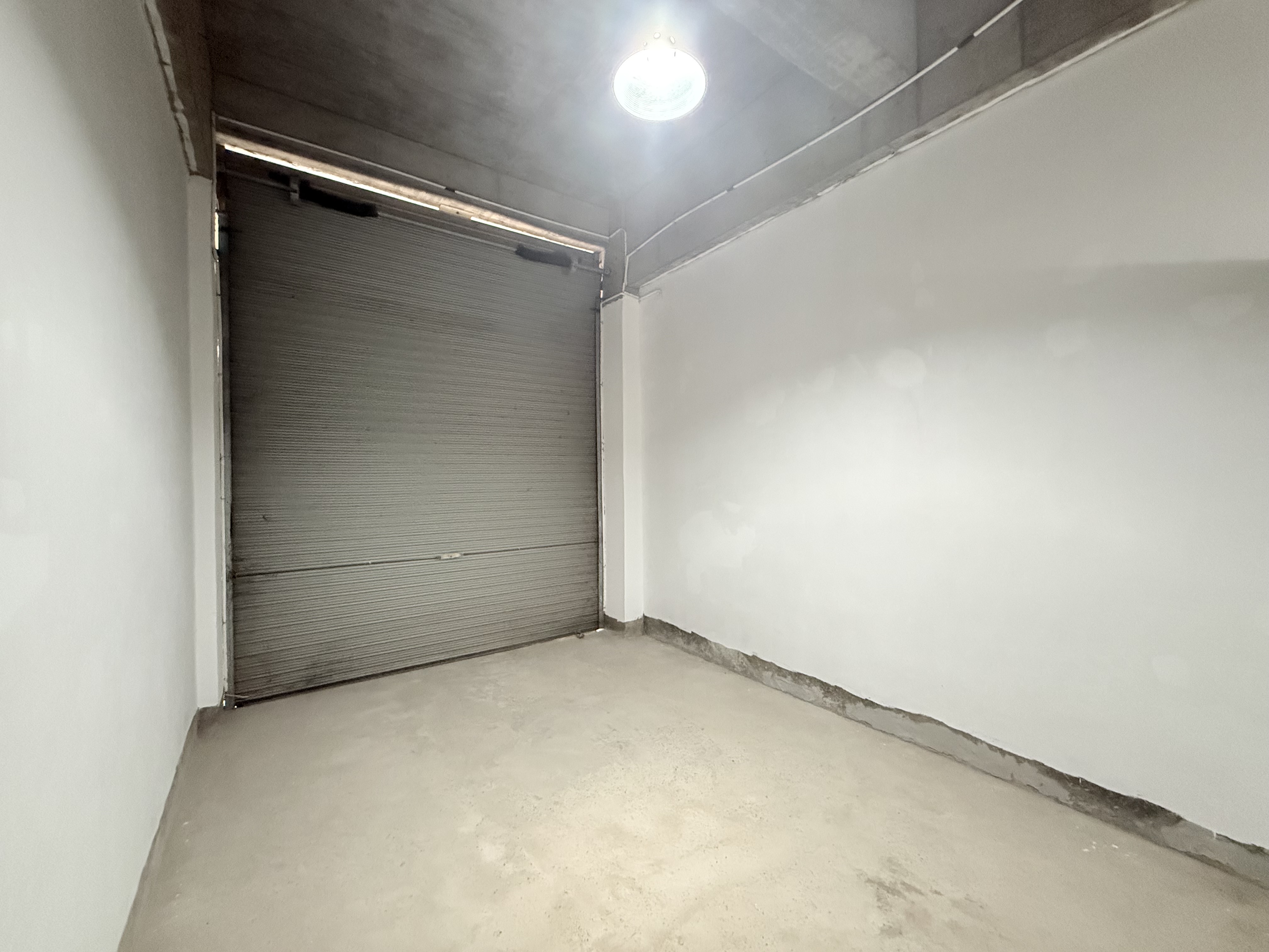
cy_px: 476
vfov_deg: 85.7
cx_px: 634
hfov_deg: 102.1
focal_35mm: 14
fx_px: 513
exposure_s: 1/50
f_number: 2.2
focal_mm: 2.22
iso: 1000
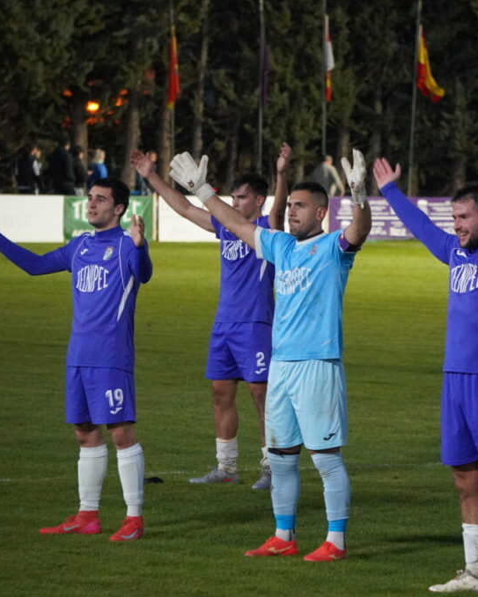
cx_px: 419
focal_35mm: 287
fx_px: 5067
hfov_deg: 5.4
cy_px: 299
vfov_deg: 6.7
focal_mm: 135
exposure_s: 1/100
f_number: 5.6
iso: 6400
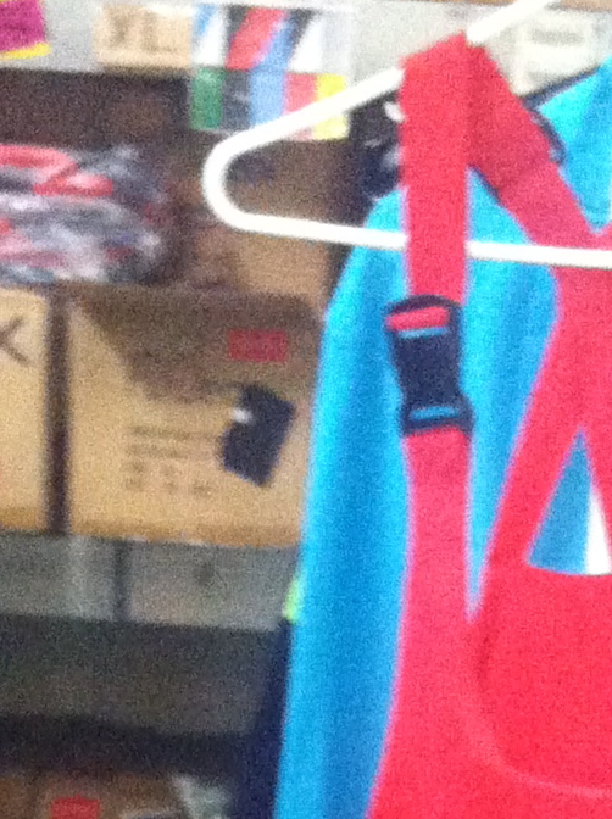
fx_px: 3190
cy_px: 1406
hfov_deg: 10.9
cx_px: 461
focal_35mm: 135
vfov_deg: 13.4
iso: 500
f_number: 2.8
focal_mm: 3.85
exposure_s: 1/15
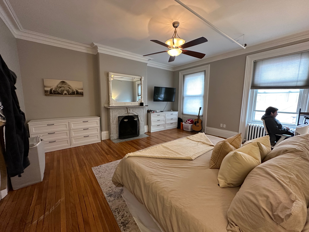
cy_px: 116
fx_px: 125
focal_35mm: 14
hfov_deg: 102.1
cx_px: 154
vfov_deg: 85.7
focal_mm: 2.22
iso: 500
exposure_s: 1/60
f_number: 2.2
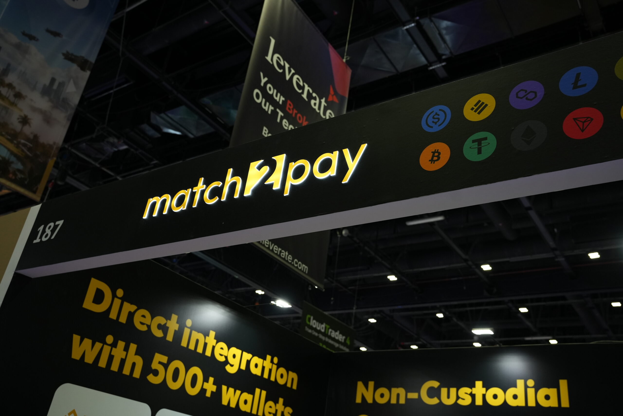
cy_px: 208
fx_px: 573
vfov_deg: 39.9
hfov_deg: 57.1
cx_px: 312
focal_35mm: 33
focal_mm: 33.1
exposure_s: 1/200
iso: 1600
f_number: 4.5
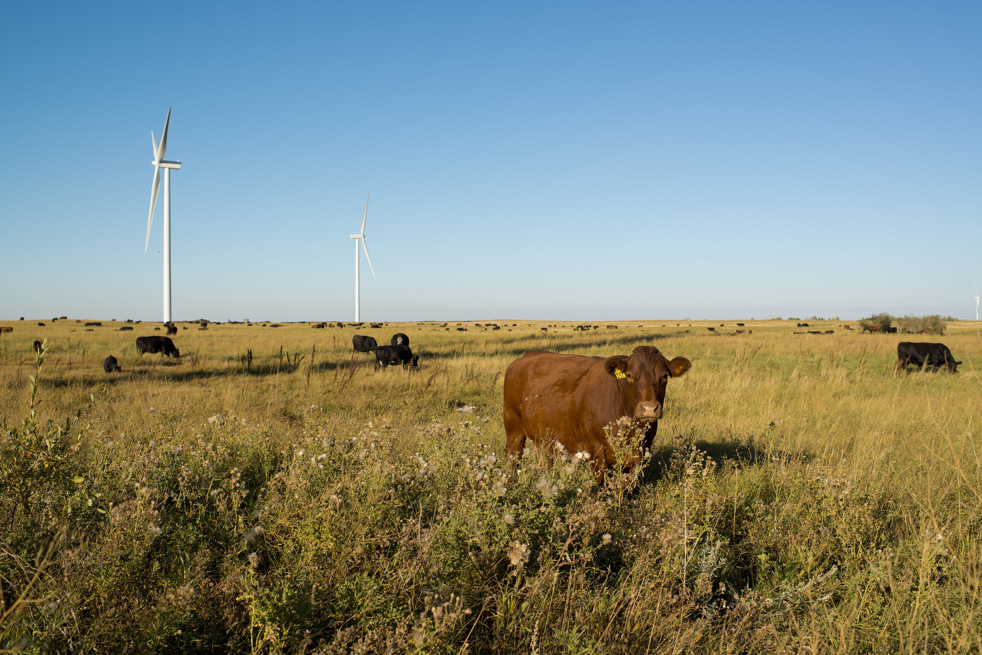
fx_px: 955
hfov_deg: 54.4
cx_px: 491
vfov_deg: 37.9
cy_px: 328
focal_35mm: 35
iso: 100
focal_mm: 35
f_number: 5.6
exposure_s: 1/500
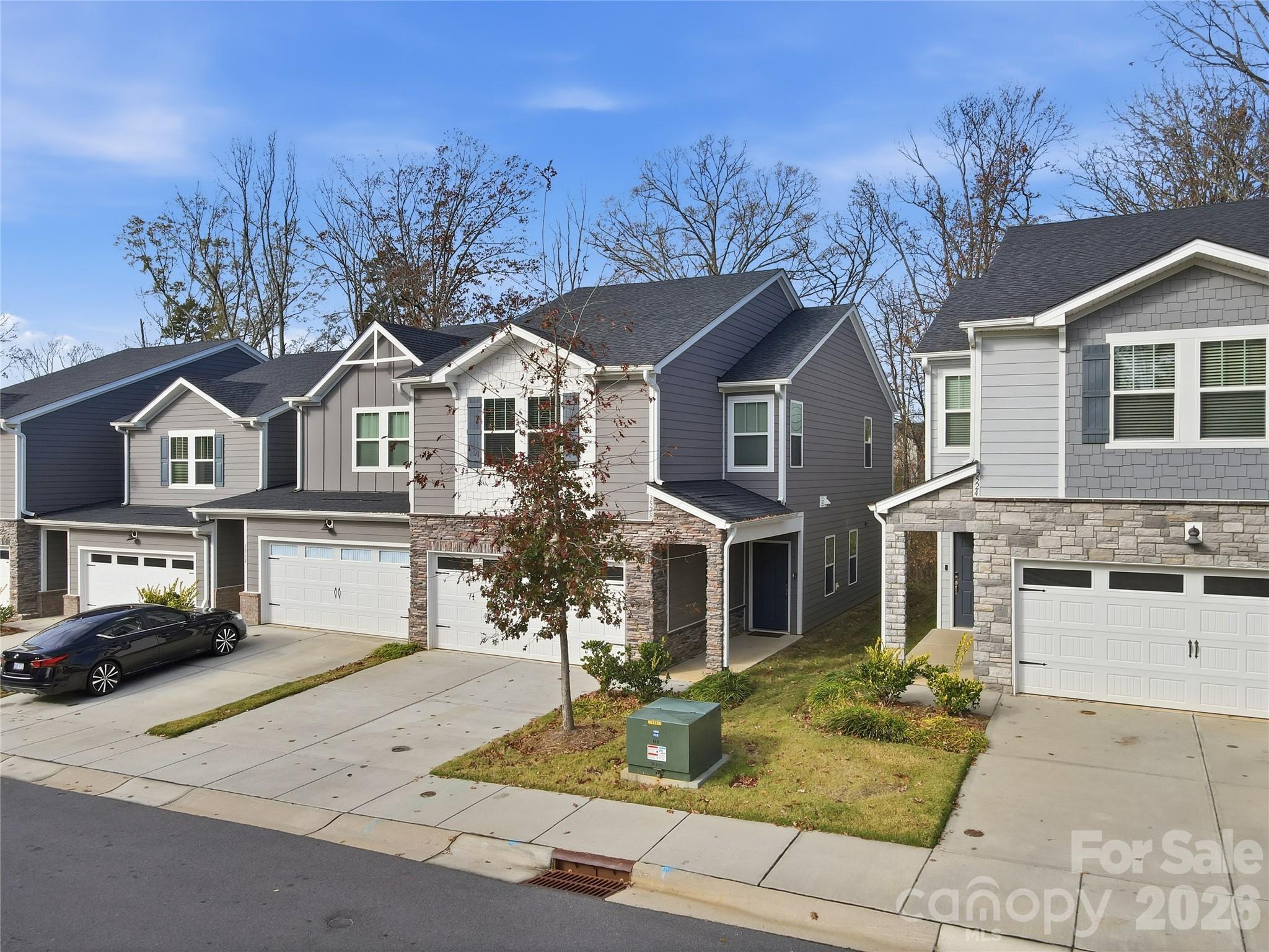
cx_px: 634
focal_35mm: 24
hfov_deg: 71.6
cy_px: 476
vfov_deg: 56.8
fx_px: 880
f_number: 2.8
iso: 100
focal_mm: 4.5
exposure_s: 1/1000
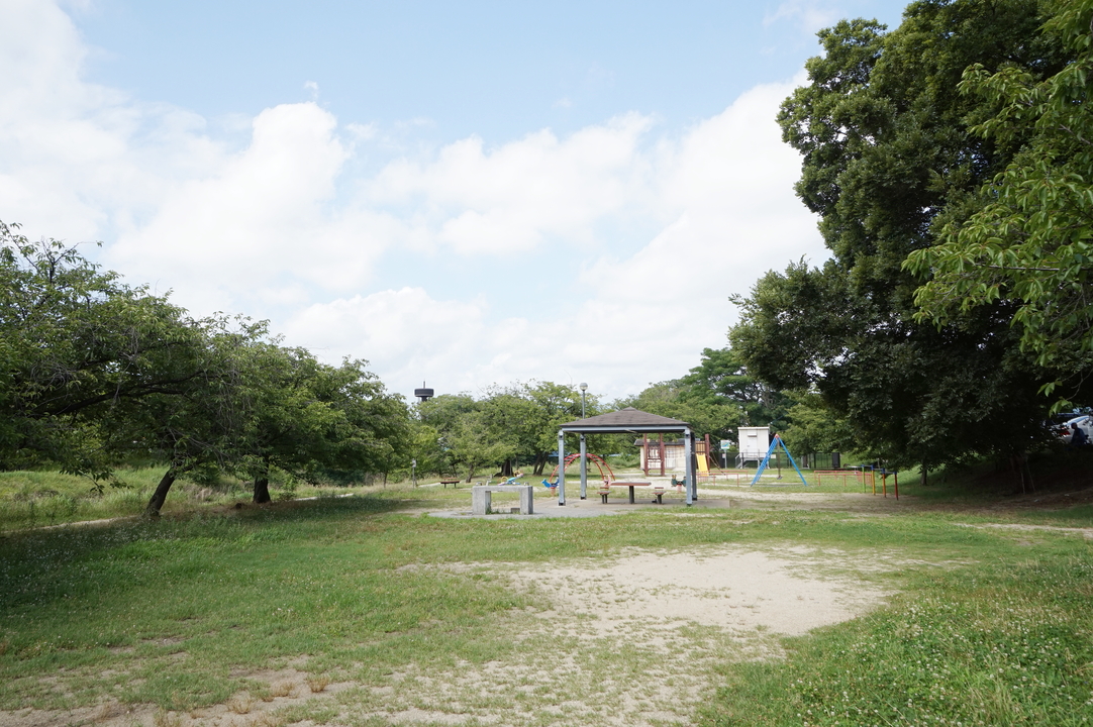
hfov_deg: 67.4
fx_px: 819
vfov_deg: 47.9
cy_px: 364
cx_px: 546
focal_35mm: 27
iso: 100
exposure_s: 1/125
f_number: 10
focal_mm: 18
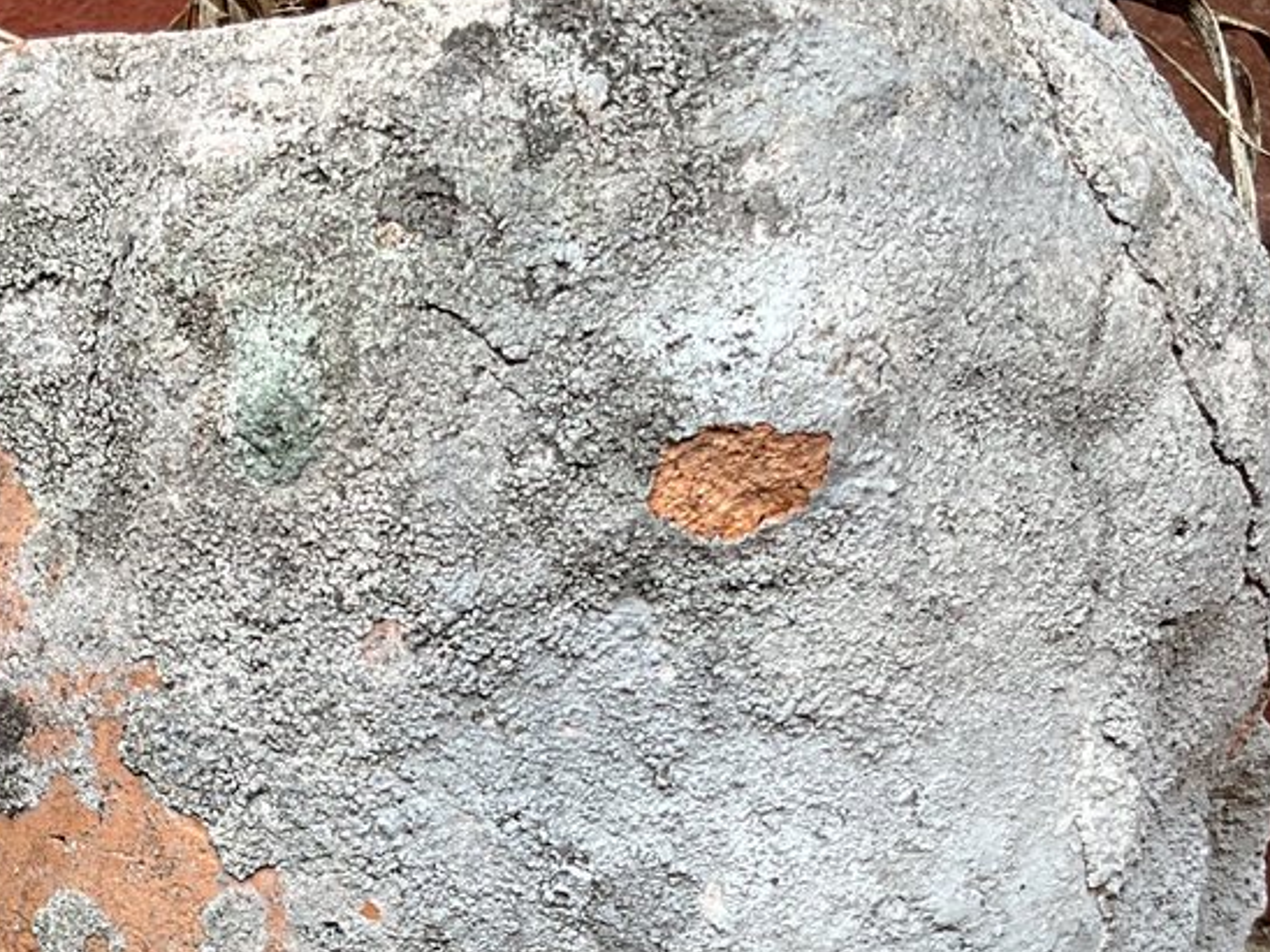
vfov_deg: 17.7
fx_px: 2935
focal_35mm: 80
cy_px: 1099
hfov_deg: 24.3
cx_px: 421
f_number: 1.8
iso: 16
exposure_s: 1/268
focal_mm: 3
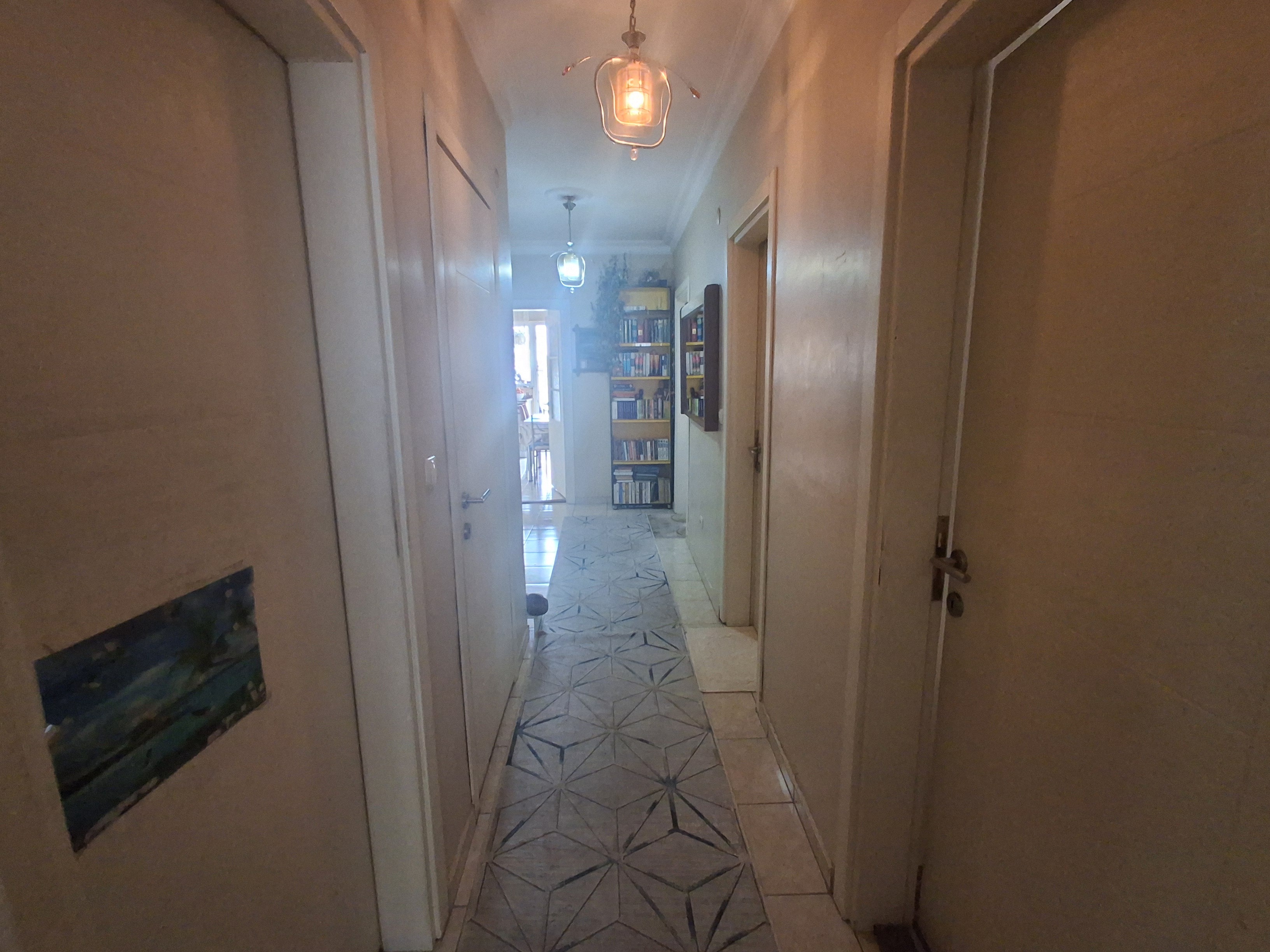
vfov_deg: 78.1
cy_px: 476
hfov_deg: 94.5
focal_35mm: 16
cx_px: 635
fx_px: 587
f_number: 2.2
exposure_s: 1/33
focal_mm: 1.64
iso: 500
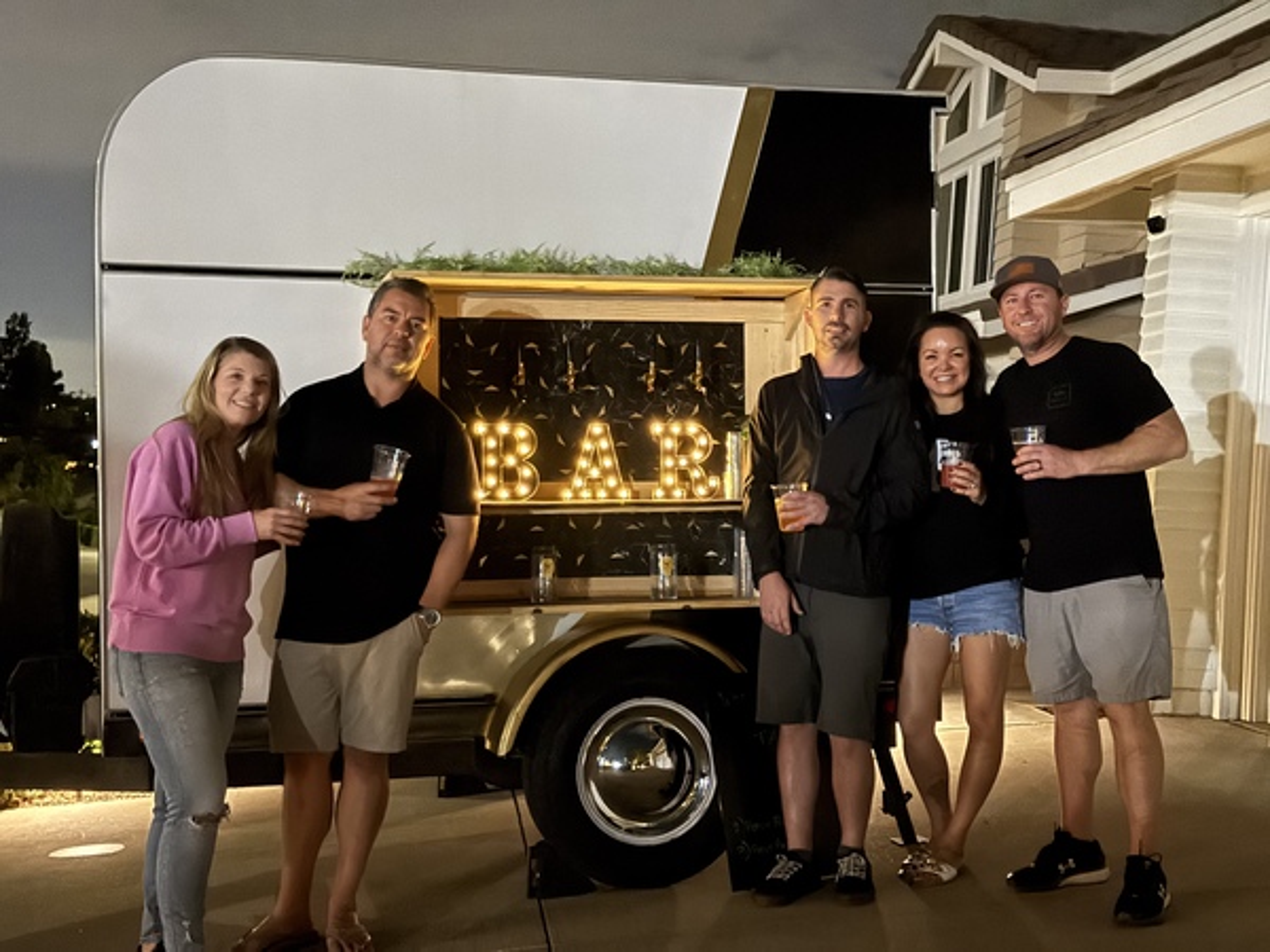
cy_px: 476
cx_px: 635
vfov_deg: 30.3
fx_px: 1761
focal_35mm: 48
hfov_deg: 39.7
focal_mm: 6.76
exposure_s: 1/9
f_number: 1.78
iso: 2000
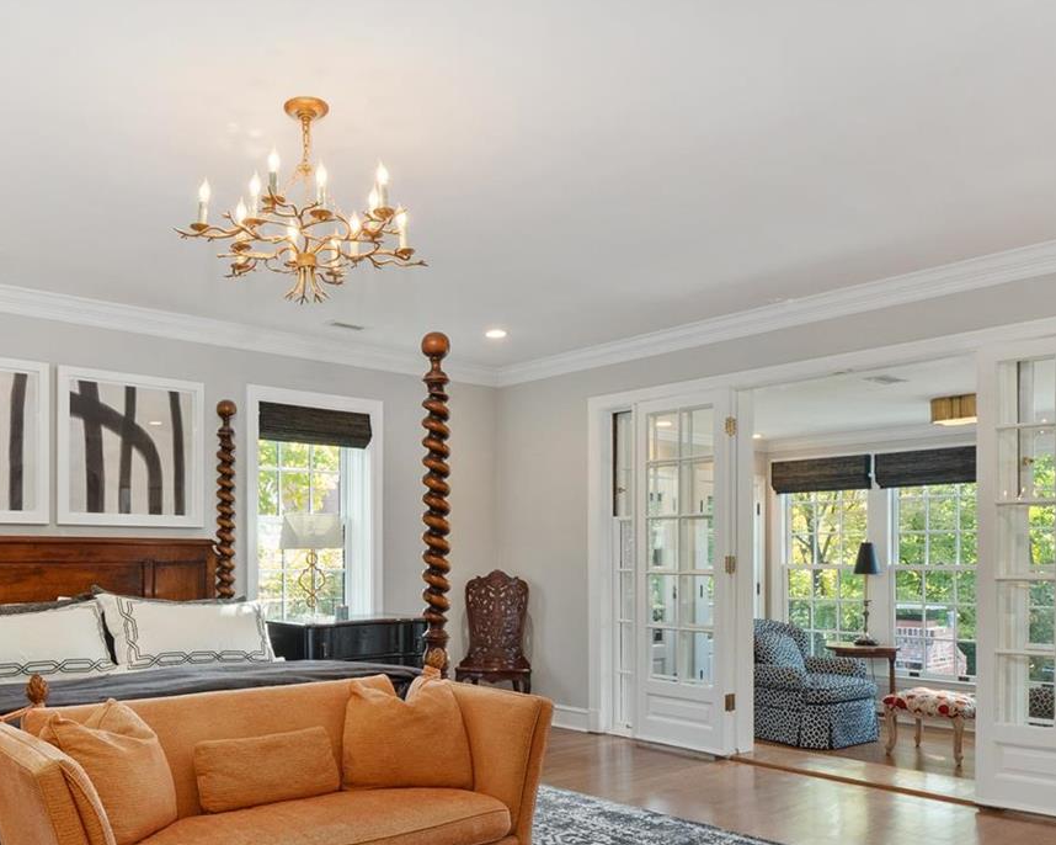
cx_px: 374
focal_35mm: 28
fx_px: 875
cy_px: 575
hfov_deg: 61.1
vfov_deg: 50.4
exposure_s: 1/2.5
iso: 400
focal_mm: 8
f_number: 8
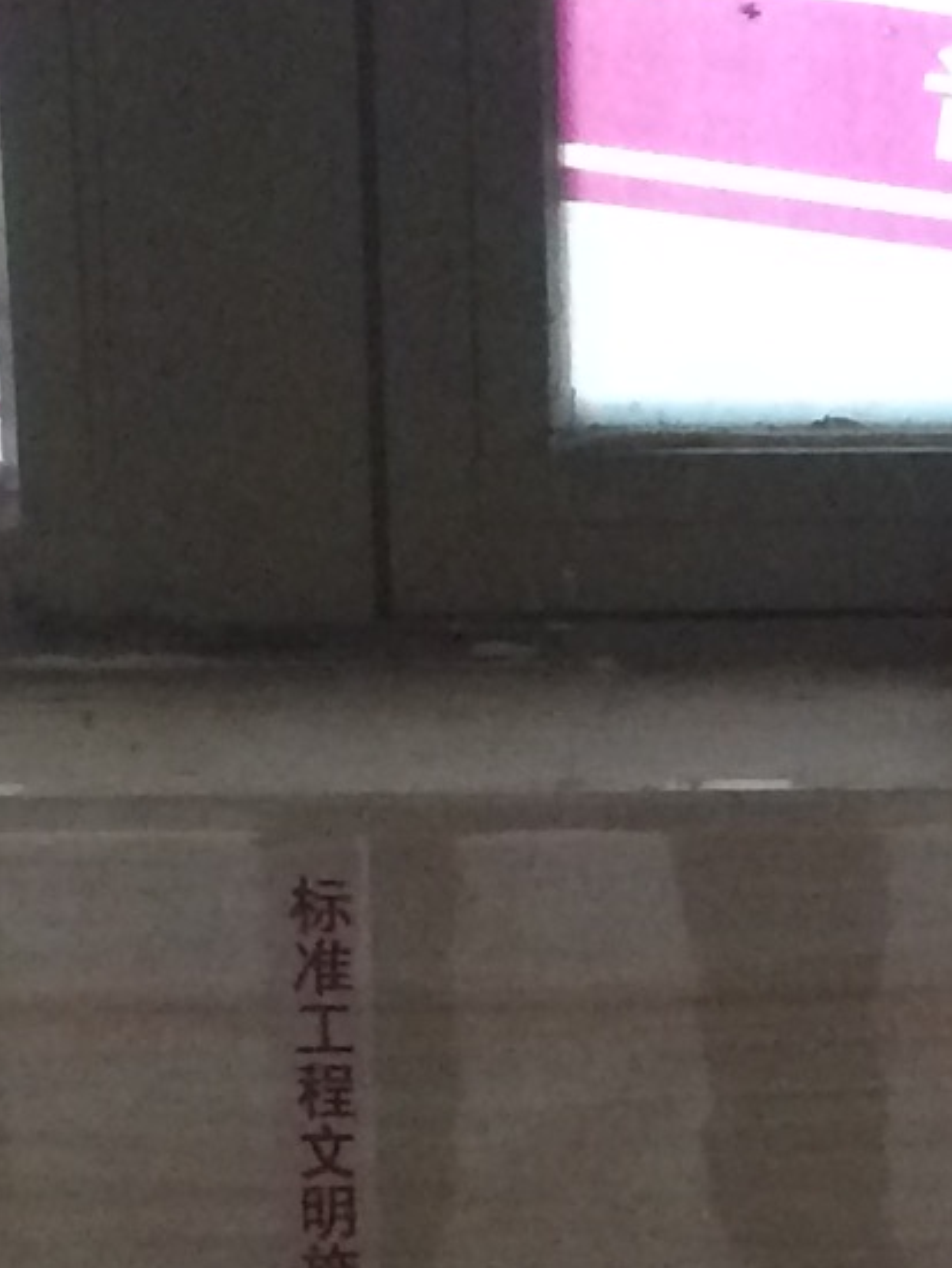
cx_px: 1254
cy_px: 1427
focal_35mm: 172
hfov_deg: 8.5
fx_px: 6302
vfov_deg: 11.3
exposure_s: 1/30
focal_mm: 4.15
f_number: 2.2
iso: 320
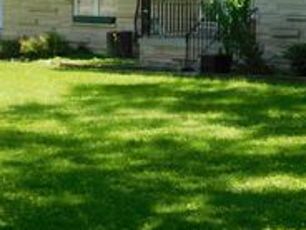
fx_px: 1414
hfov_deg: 12.2
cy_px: -4
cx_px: 309
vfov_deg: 9.2
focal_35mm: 160
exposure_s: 1/250
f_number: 4
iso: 125
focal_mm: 10.4
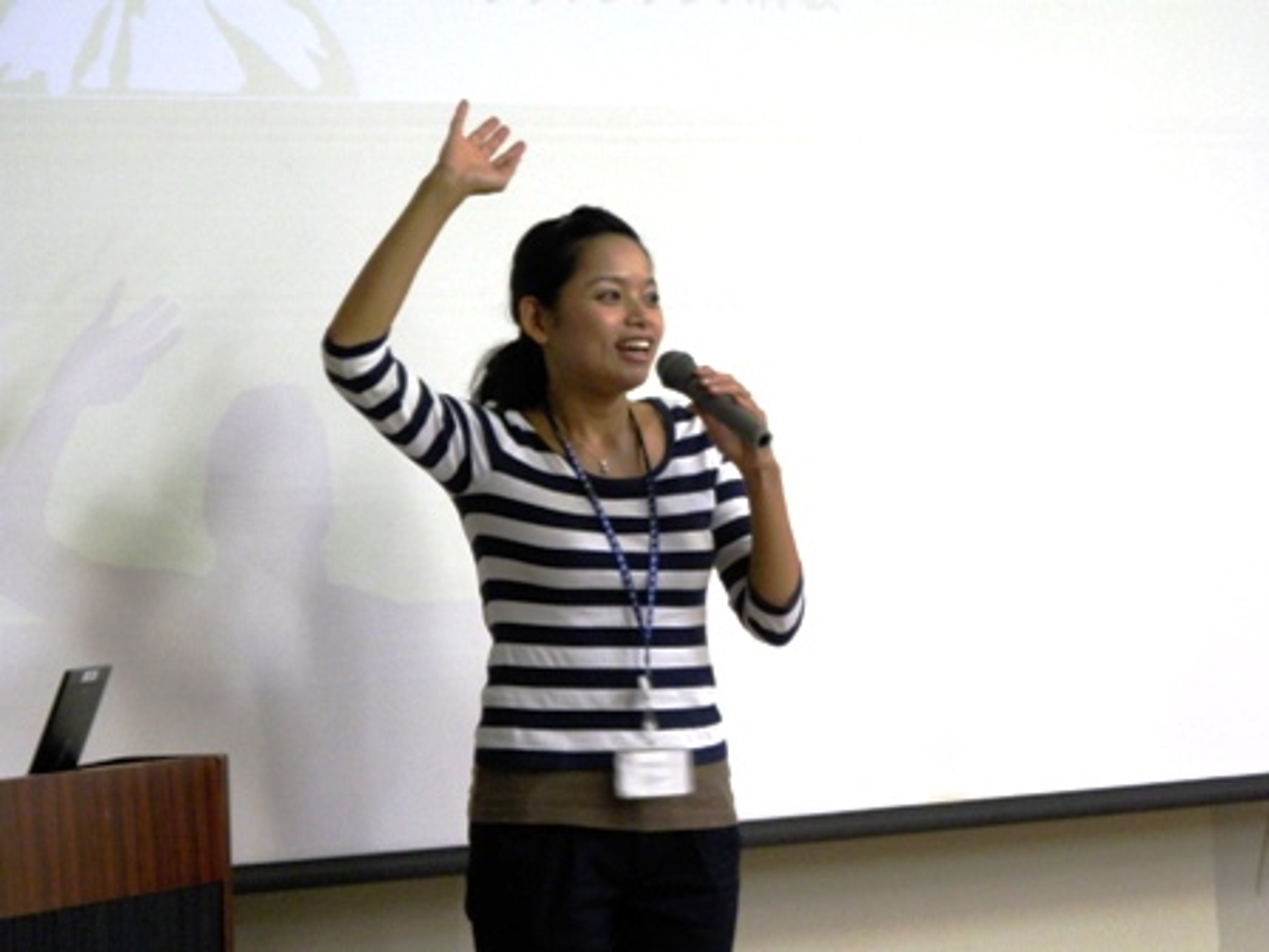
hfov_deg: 12.8
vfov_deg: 9.6
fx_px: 5646
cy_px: 476
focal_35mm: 154
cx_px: 634
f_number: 5.5
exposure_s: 1/20
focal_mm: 27.5
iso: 250
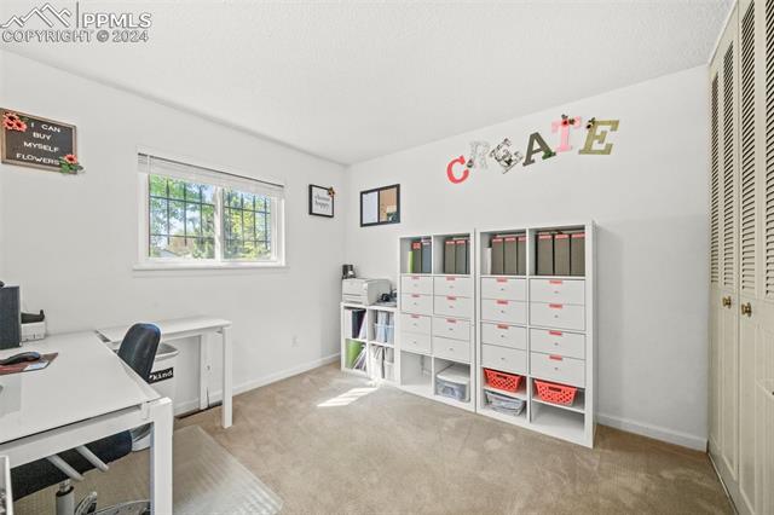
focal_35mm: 14
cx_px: 387
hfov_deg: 104.3
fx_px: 301
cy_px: 258
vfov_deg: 81.1
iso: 8000
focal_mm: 14
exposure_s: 1/30
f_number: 10
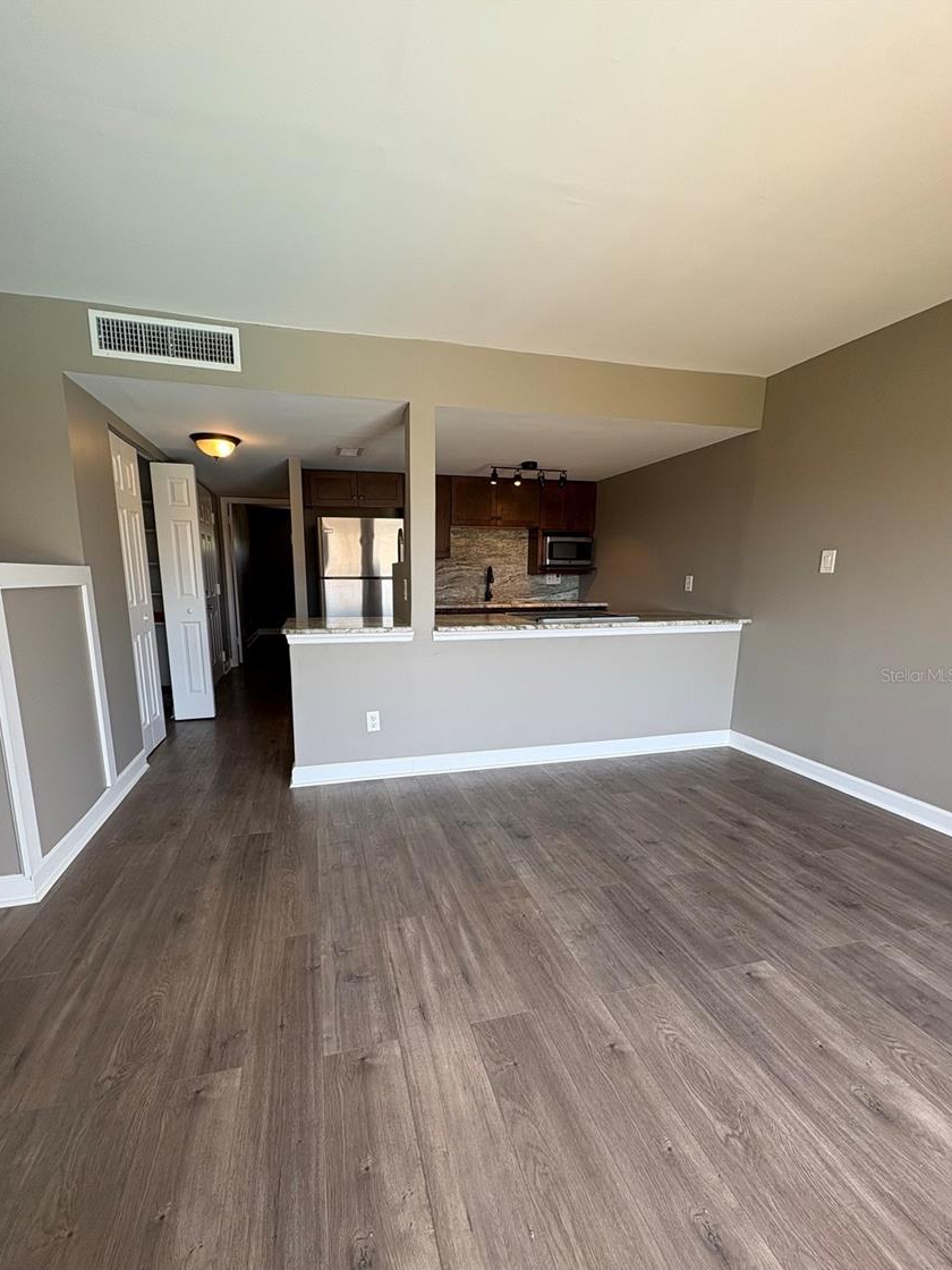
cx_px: 451
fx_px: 550
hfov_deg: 81.7
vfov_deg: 98.0
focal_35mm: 15
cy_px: 675
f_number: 2.2
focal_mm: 2.22
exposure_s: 1/99
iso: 80
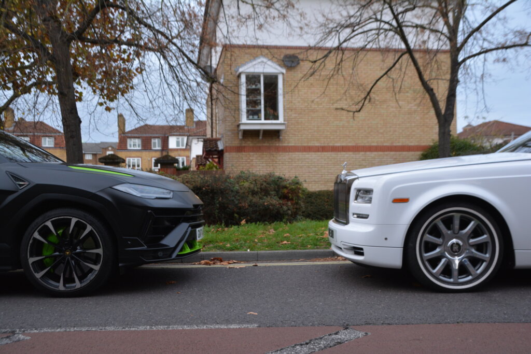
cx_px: 266
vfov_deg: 33.0
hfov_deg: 47.9
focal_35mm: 40
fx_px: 597
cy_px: 177
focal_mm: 27
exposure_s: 1/60
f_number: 4
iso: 450
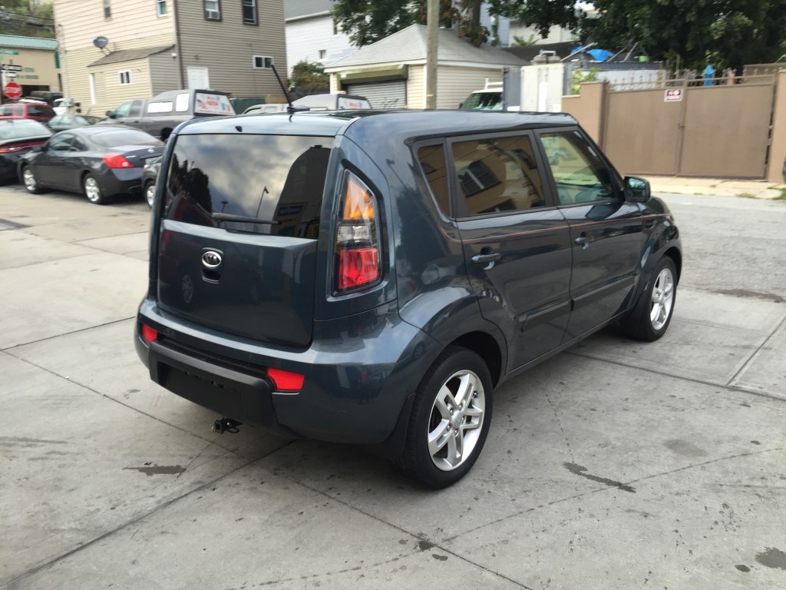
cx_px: 393
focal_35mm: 29
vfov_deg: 48.2
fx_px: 658
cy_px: 295
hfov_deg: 61.7
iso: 40
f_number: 2.2
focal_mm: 4.15
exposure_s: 1/120
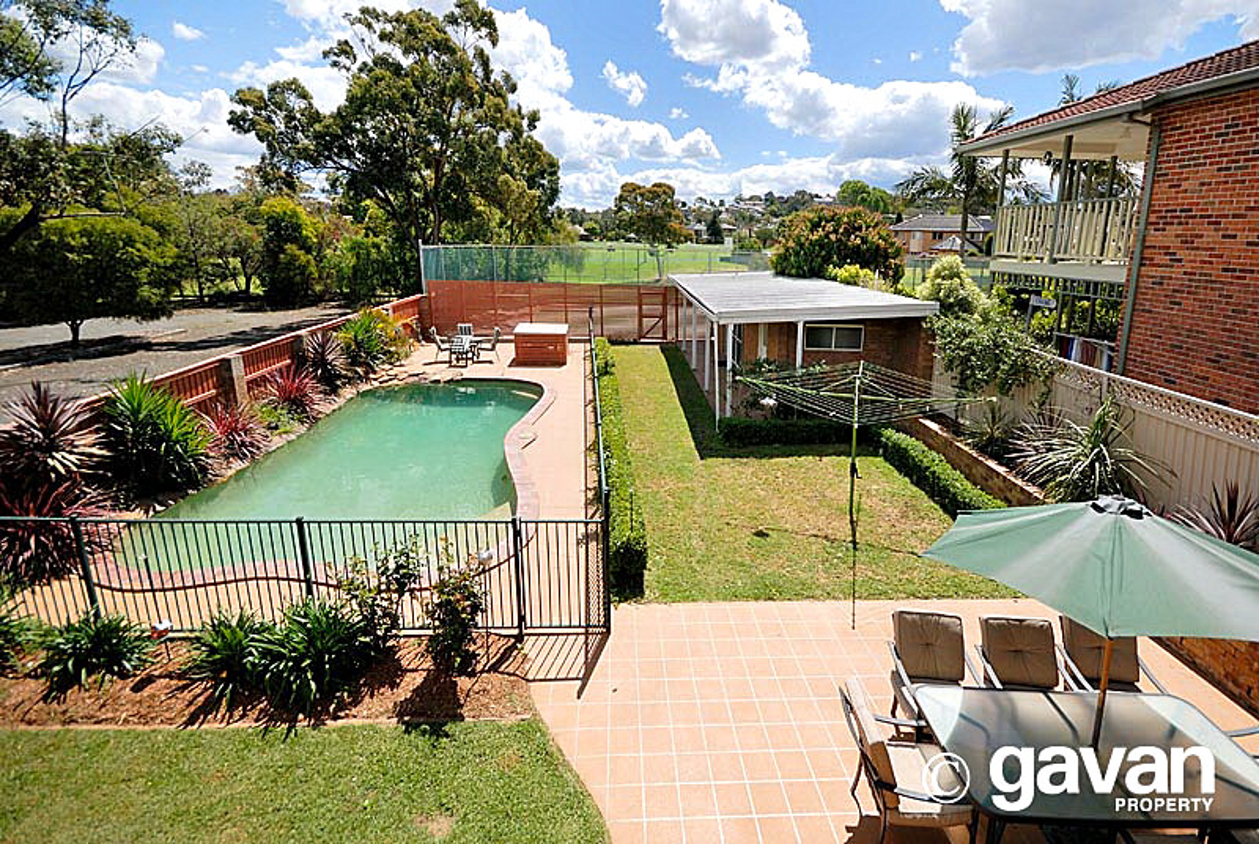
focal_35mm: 15
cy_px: 422
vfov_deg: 77.5
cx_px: 630
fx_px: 525
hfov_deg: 100.3
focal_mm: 10
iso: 100
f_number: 8
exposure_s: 1/400
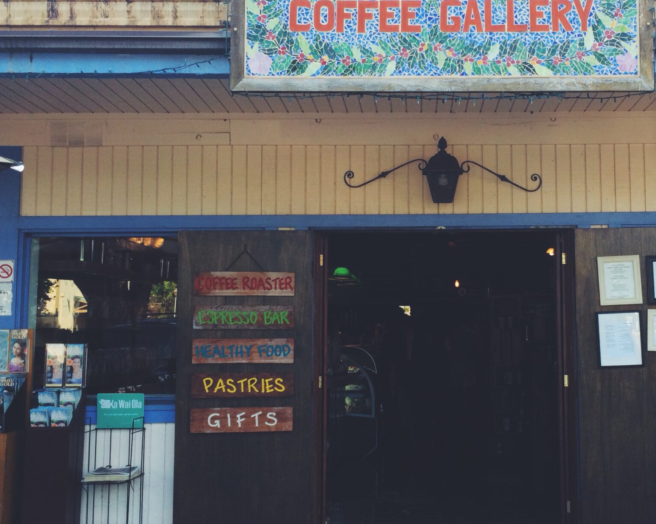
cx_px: 428
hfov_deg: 37.7
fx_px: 951
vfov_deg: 30.8
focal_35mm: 49
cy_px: 239
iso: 32
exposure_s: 1/157
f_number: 2.2
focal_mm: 4.12
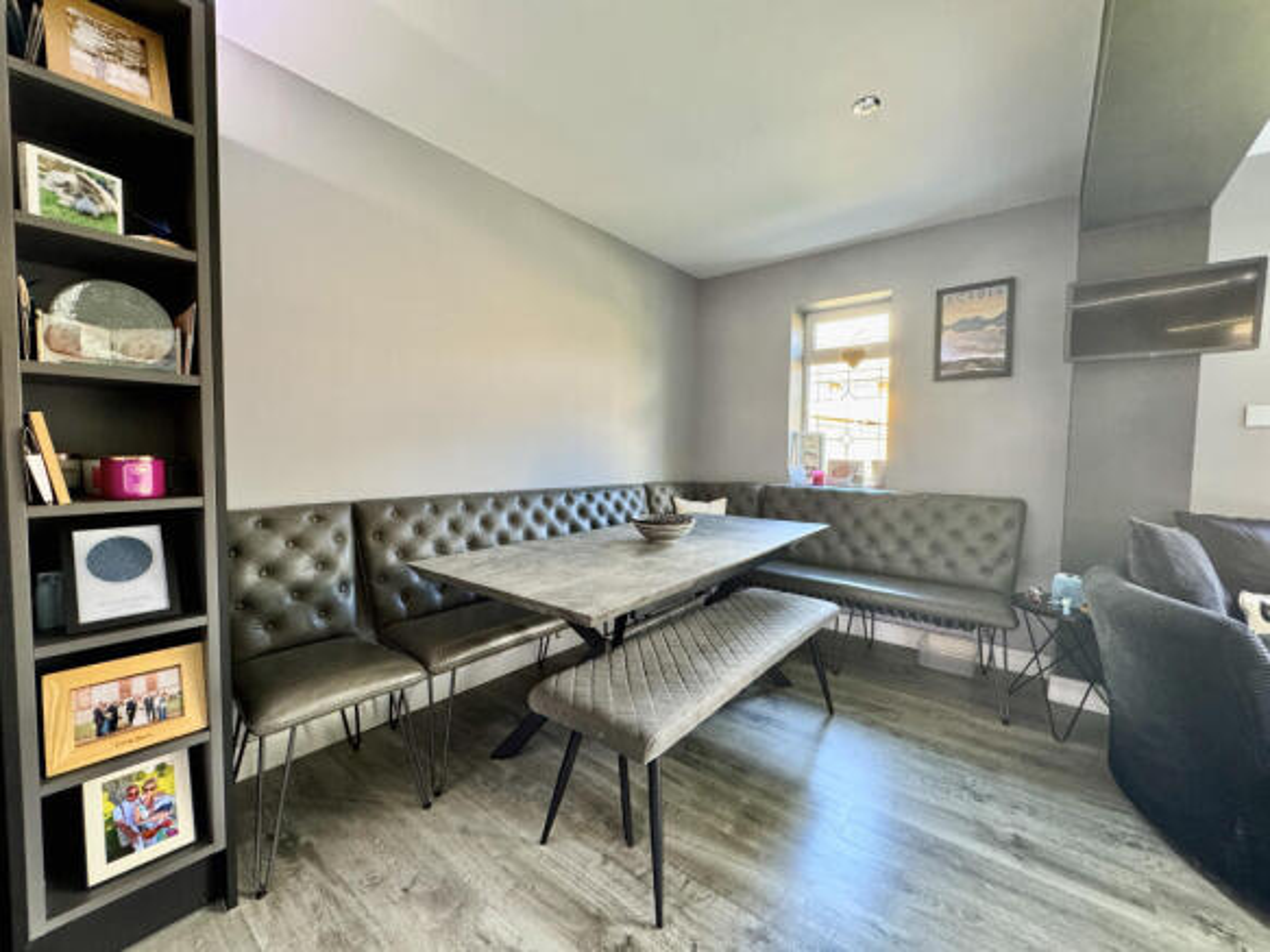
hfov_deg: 102.1
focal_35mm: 14
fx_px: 514
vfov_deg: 85.7
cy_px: 476
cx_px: 635
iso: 320
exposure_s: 1/91
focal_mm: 2.22
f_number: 2.2
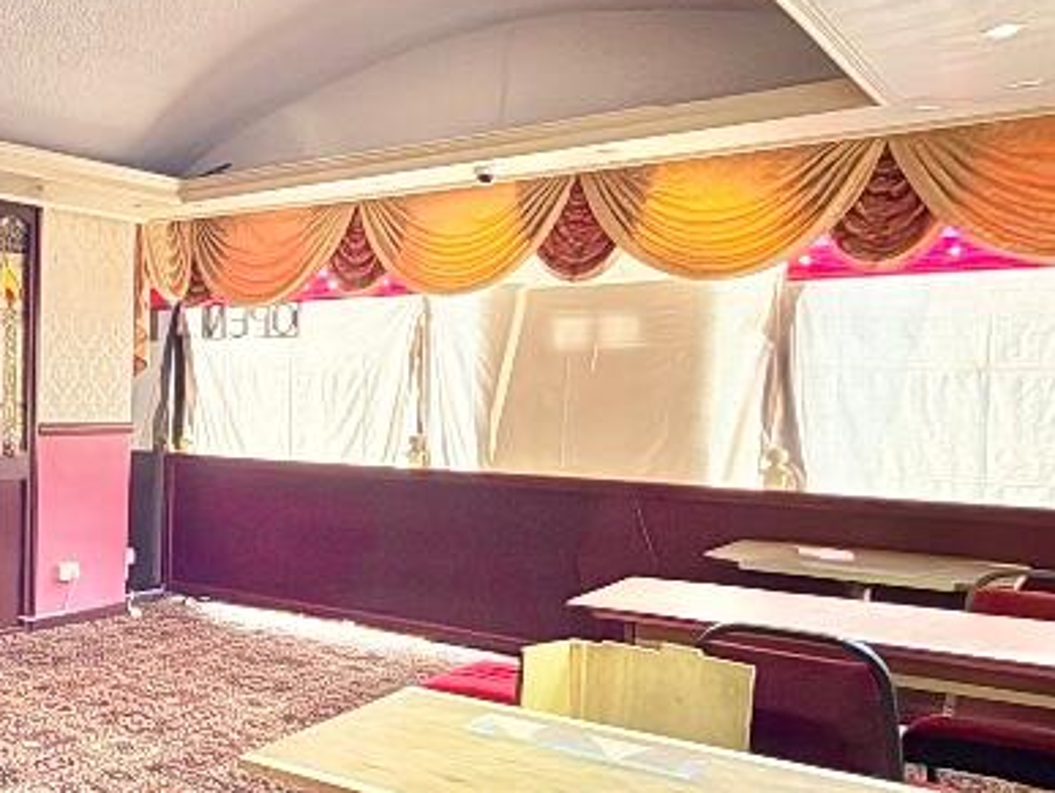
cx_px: -161
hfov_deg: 39.0
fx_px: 1129
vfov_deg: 38.7
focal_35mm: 37
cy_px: 444
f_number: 2.2
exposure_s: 1/25
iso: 640
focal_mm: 2.22
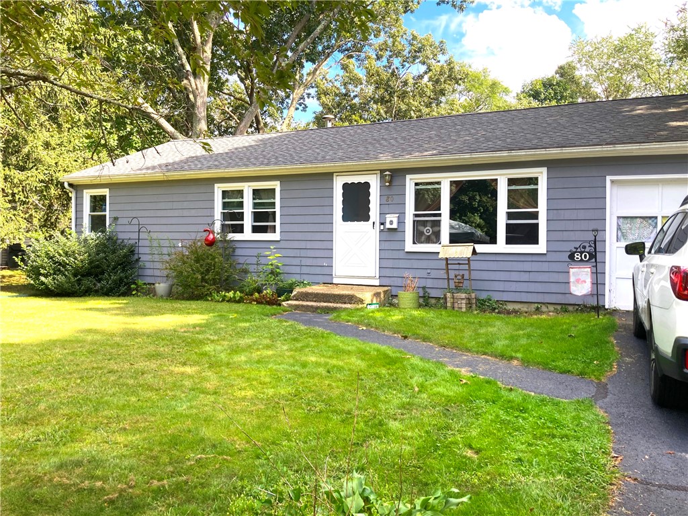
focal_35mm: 28
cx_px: 344
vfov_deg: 49.7
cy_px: 258
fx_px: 557
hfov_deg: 63.4
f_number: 1.8
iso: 20
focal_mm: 3.99
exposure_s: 1/286
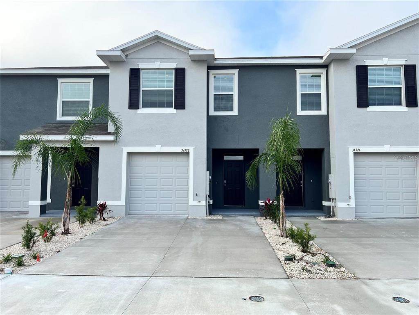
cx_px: 210
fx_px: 315
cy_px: 158
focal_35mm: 26
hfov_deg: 67.3
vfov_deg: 53.1
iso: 50
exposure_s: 1/2045
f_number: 1.5
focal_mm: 5.7
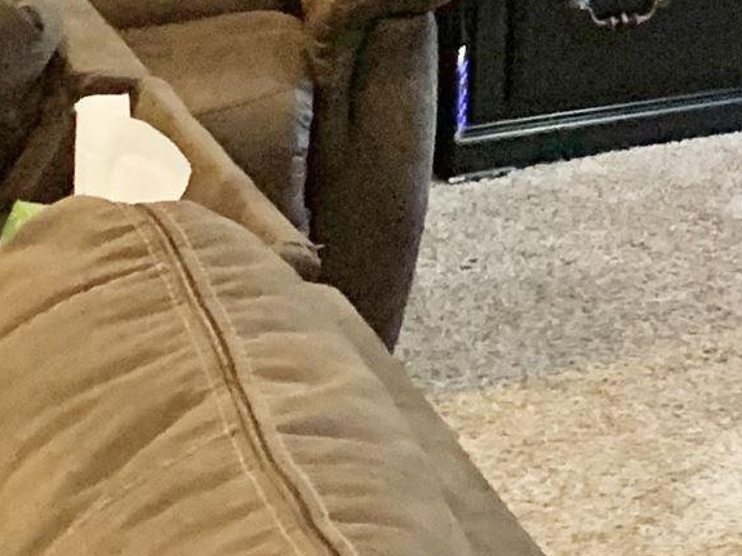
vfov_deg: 9.4
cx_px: 1679
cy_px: -841
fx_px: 2979
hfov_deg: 11.9
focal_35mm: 139
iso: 250
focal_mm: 4.25
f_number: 1.8
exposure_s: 1/40
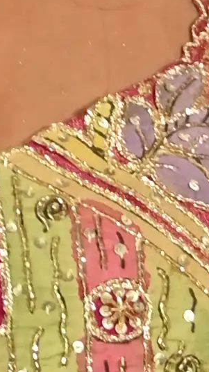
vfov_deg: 2.4
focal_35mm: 900
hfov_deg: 1.3
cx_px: -96
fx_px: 8878
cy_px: 136
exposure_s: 1/125
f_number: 4.5
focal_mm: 78
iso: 640
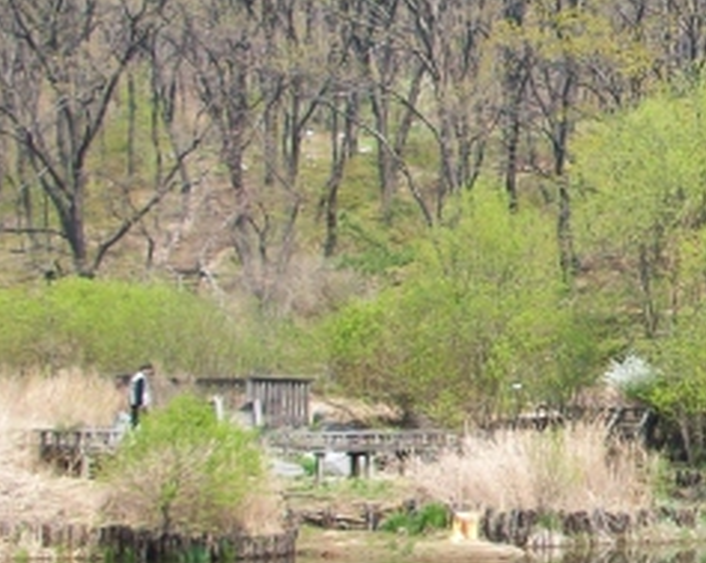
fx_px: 2254
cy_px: 304
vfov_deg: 14.2
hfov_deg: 16.2
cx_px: 1078
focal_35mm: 108
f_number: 2.8
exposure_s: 1/407
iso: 64
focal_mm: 5.7
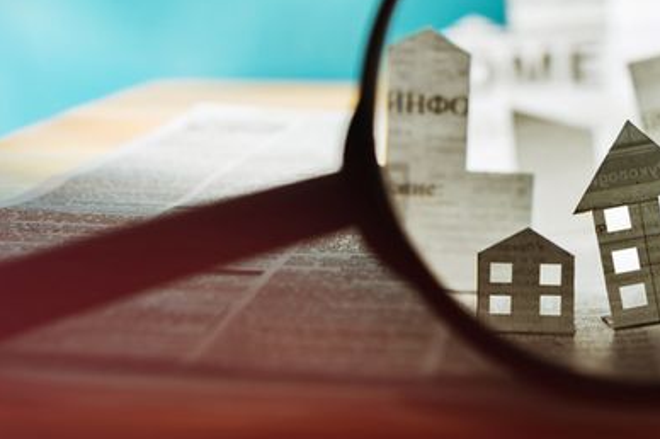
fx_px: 1740
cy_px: 111
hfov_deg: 21.4
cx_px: 438
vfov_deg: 14.3
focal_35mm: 95
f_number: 4
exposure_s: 1/90
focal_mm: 38.13
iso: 100
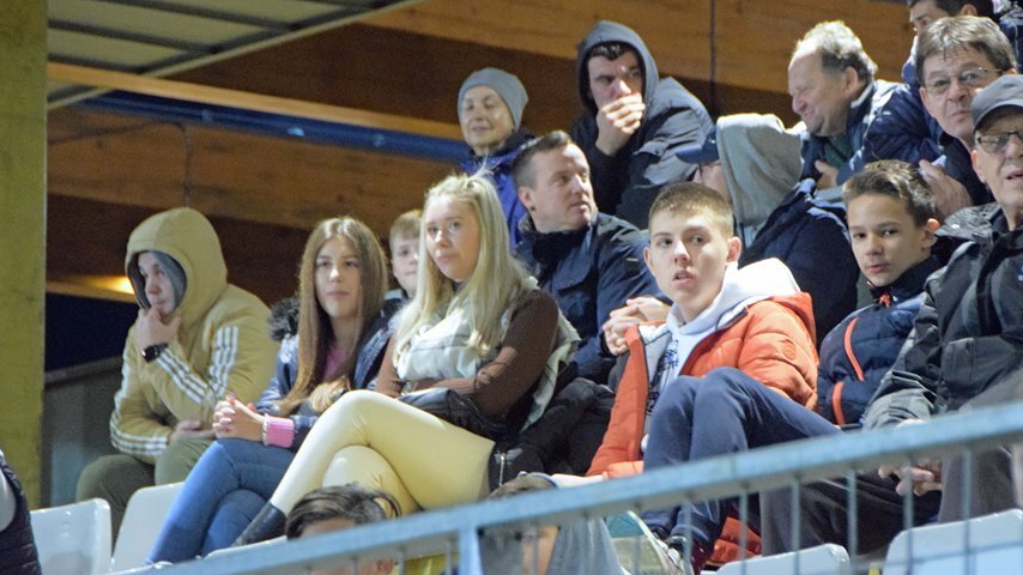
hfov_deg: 8.8
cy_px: 171
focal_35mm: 245
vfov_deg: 5.0
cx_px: 603
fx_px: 6645
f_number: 5.6
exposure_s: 1/30
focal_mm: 130
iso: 6400
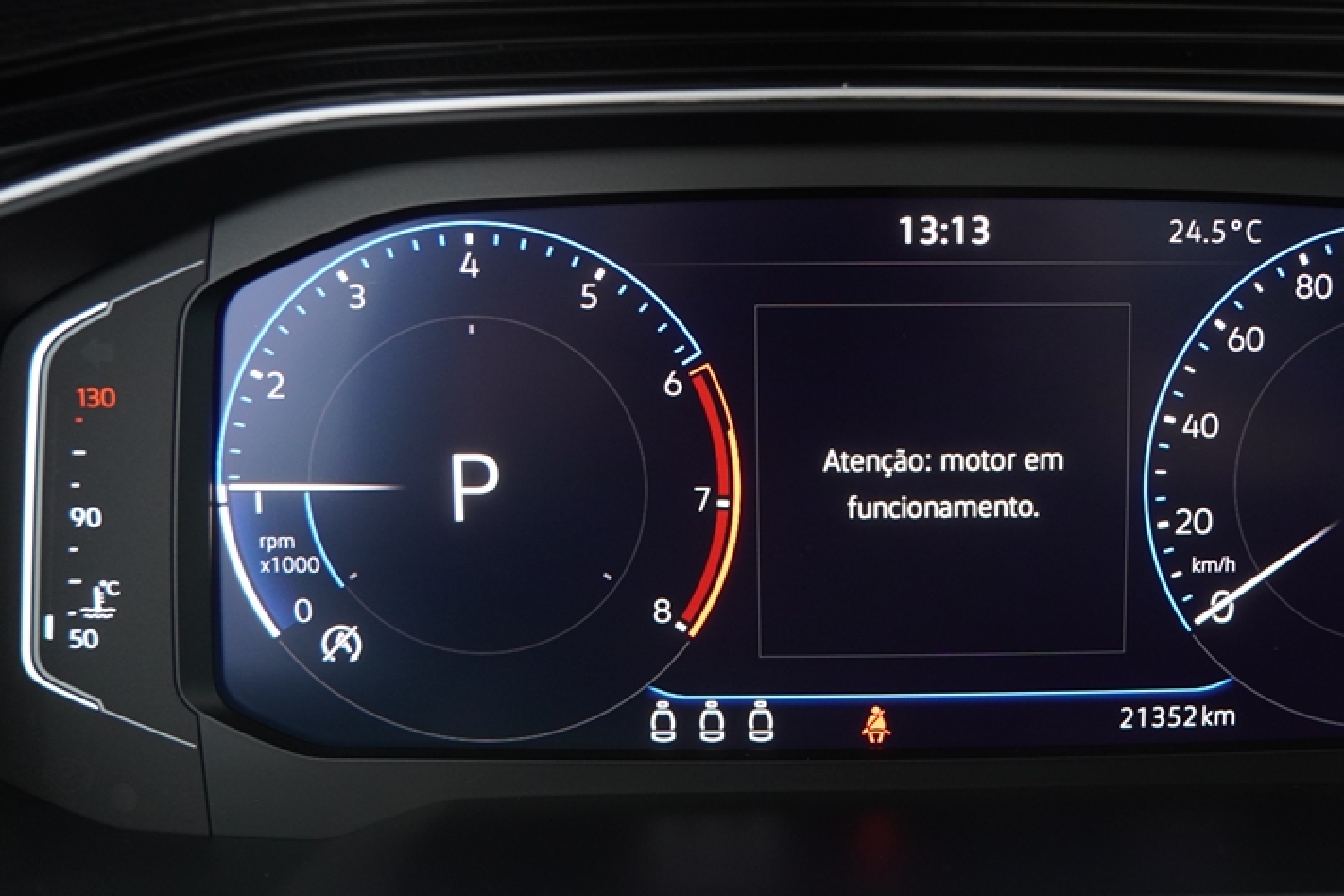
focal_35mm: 37
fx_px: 1371
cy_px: 385
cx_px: 887
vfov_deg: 36.1
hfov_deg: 51.3
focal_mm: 17
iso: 800
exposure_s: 1/60
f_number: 2.8
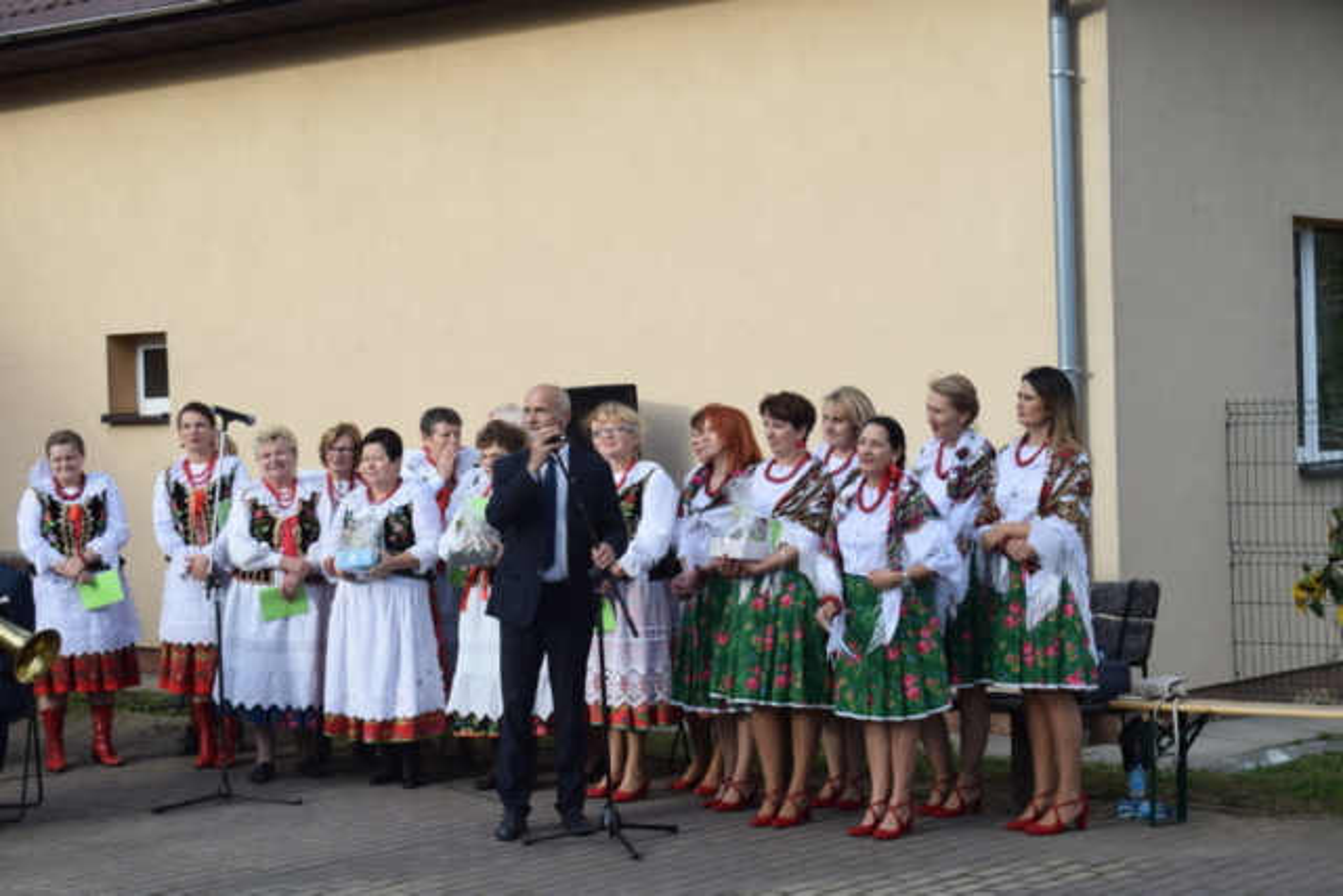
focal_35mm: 68
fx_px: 2519
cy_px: 448
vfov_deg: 20.2
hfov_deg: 29.9
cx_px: 672
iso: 200
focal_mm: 45
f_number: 8
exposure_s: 1/250
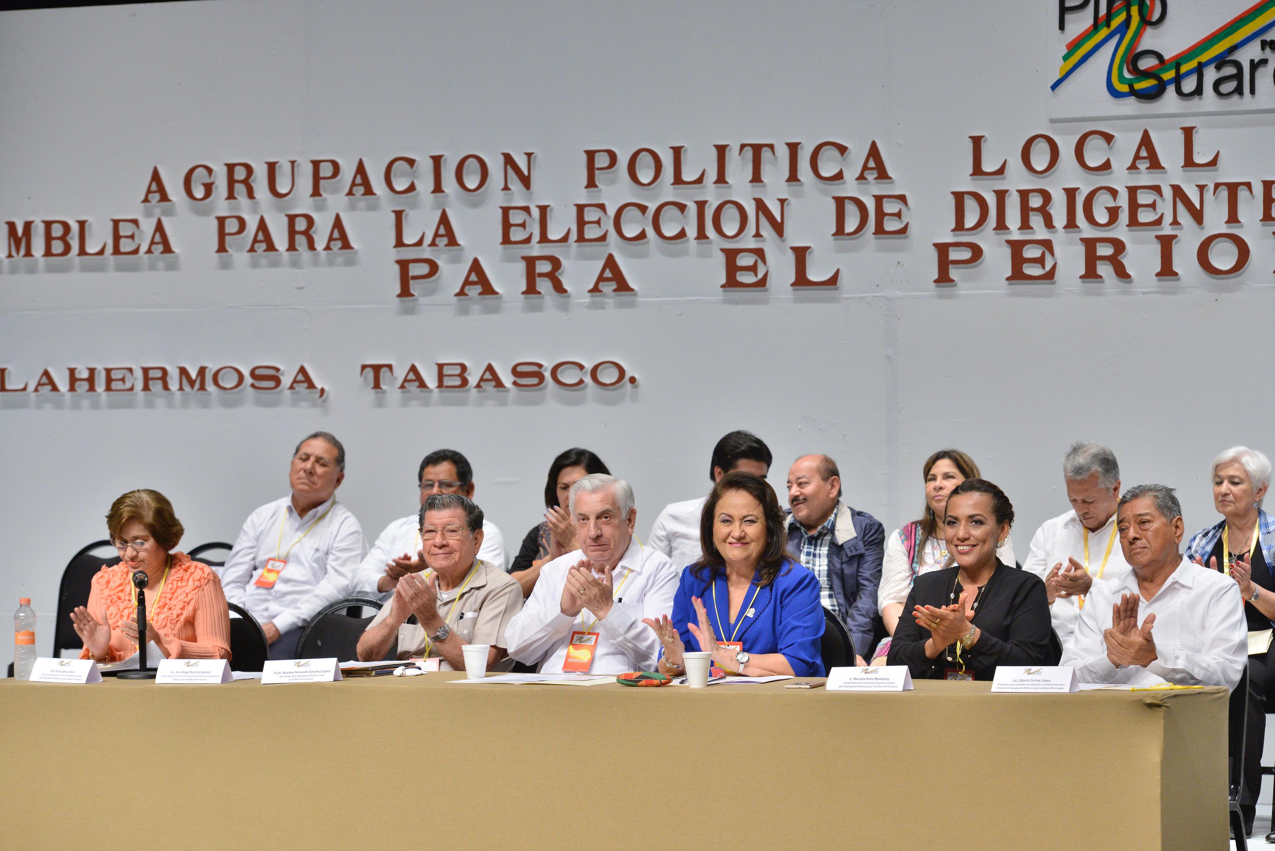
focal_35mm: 120
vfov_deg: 11.4
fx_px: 4251
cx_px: 638
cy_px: 426
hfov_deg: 17.1
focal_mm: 120
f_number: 5.6
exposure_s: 1/250
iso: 2000
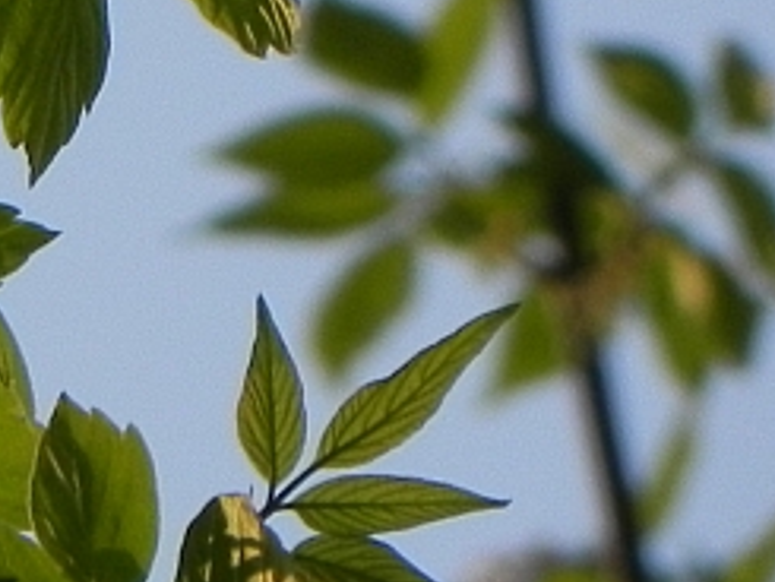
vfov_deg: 0.5
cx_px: -421
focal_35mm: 2830
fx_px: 63390
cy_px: 54
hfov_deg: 0.7
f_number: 6.3
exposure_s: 1/313
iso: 160
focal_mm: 120
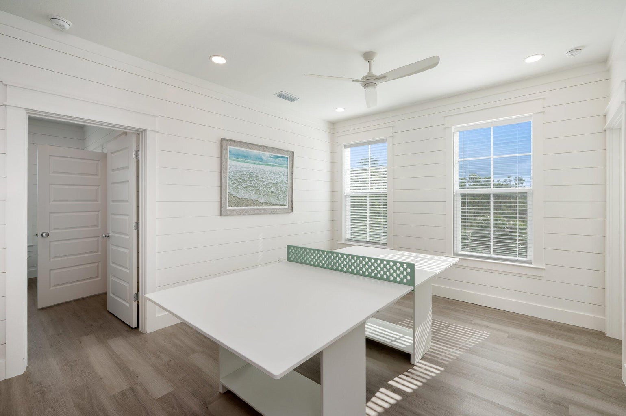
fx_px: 269
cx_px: 313
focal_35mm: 16
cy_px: 208
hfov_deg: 98.6
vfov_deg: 75.4
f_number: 9
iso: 125
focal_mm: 15.5
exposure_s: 1/50
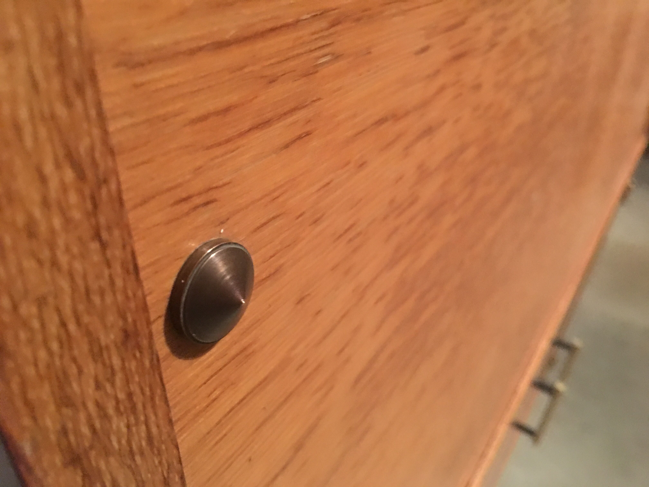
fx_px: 544
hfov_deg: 61.7
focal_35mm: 29
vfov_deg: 48.2
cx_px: 324
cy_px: 244
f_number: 2.2
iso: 160
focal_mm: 4.15
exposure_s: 1/4
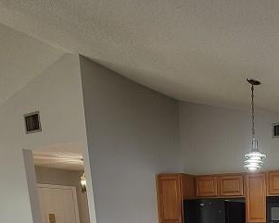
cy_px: 268
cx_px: 289
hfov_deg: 43.8
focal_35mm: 34
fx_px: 281
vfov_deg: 34.6
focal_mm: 2.2
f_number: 2.2
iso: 160
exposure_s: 1/60
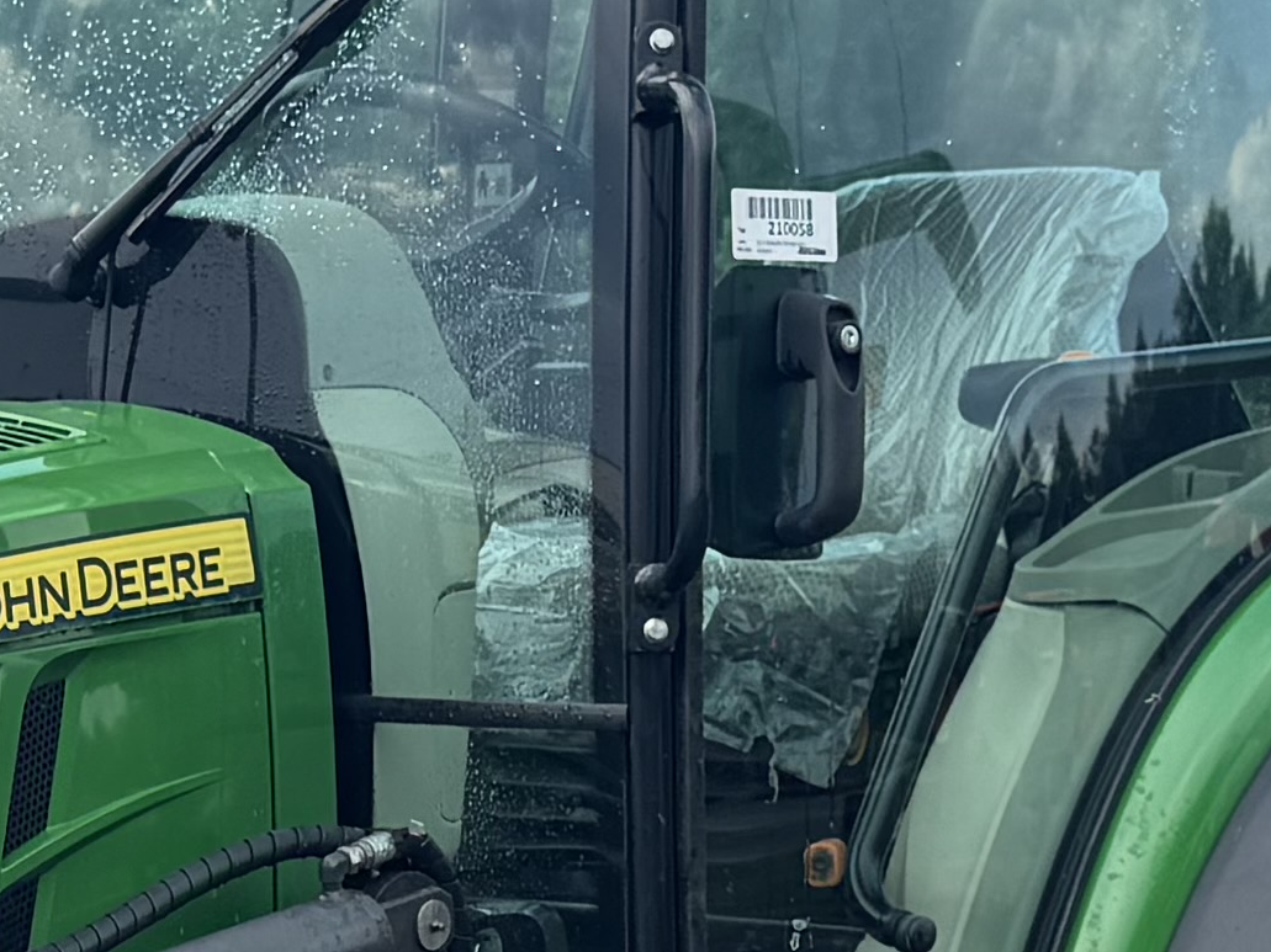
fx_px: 4883
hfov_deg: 14.7
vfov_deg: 10.9
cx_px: 155
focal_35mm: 133
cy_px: 1195
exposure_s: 1/1193
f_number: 1.78
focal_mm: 6.76
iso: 80
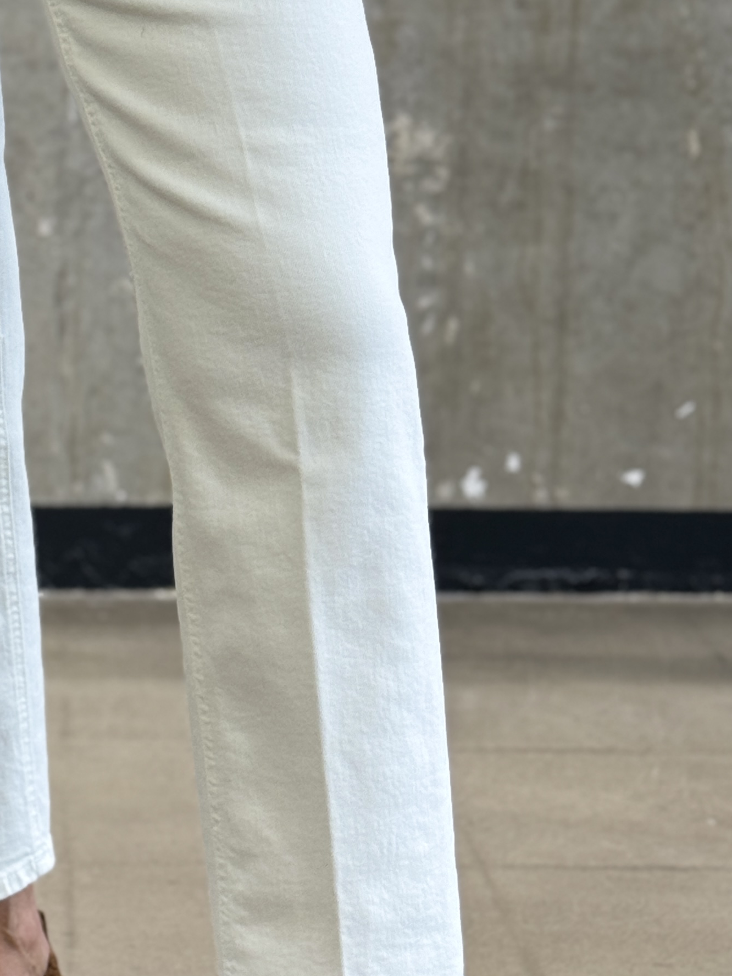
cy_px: 351
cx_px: 56
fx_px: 3073
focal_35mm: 109
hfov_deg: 13.4
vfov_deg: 18.0
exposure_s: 1/100
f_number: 1.78
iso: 50
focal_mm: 6.76
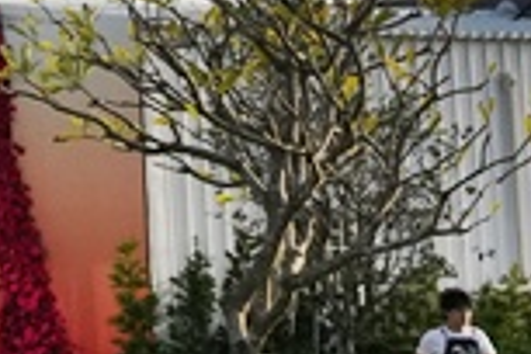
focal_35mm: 232
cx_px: -1052
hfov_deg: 7.7
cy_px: -148
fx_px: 3417
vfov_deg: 5.9
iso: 3200
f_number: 8
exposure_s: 1/5000
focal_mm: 34.7
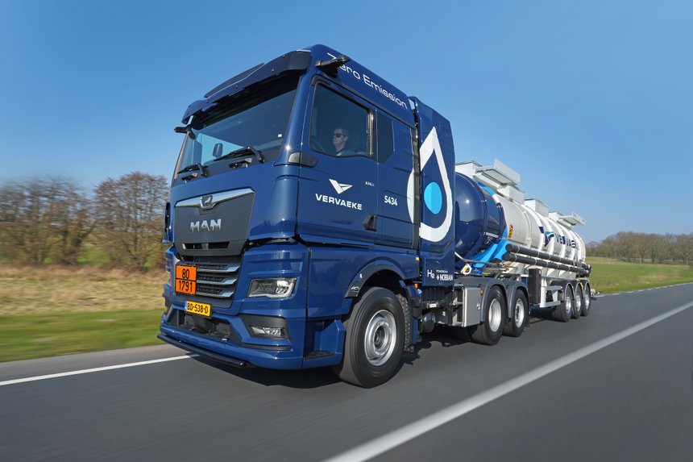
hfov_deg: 84.0
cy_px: 231
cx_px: 346
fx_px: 385
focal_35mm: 20
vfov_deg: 61.9
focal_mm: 20
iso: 200
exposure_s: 1/45
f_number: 22
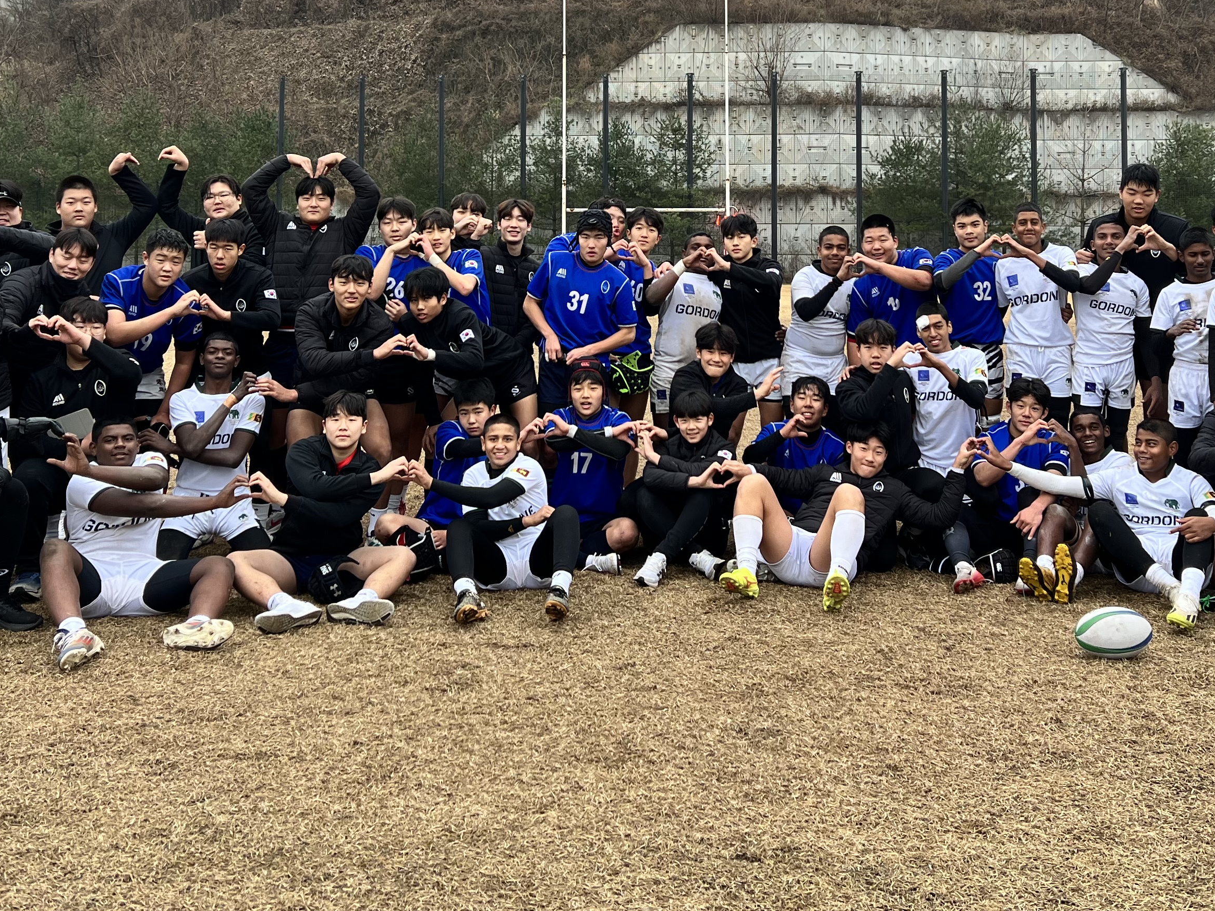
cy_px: 176
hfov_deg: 42.1
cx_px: 646
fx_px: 1579
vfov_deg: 31.3
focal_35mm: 45
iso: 50
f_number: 1.5
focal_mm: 5.7
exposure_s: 1/476
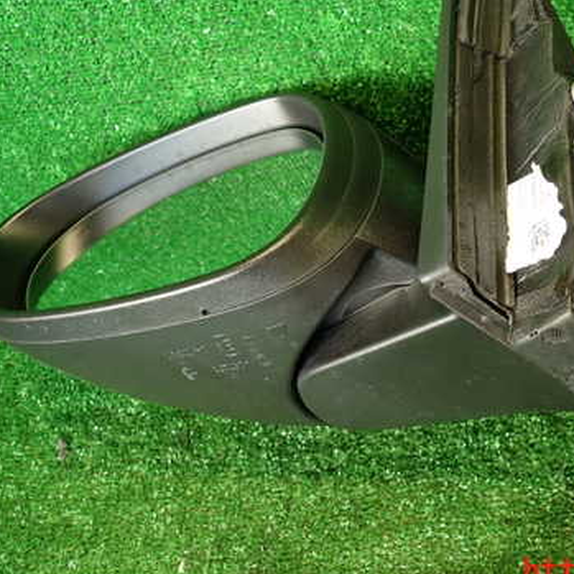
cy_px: 224
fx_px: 713
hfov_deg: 43.0
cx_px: 401
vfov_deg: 43.6
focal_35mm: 38
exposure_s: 1/40
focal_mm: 4.5
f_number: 2
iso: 200
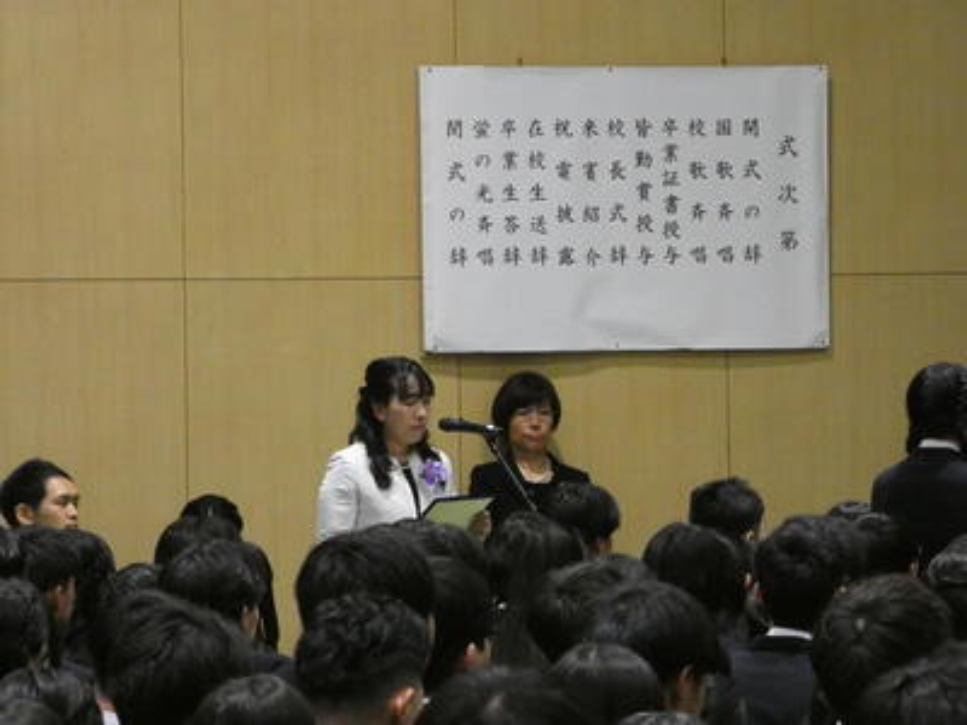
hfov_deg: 6.2
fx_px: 8911
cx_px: 484
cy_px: 362
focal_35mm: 319
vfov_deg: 4.7
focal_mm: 57.2
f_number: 5.6
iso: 1600
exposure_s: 1/60
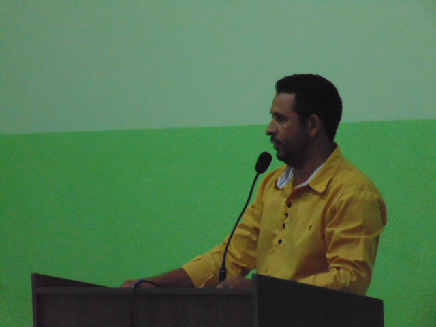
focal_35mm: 236
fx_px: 2972
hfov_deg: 8.4
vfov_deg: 6.3
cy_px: 164
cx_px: 218
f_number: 5.6
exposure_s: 1/60
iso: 800
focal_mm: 42.3
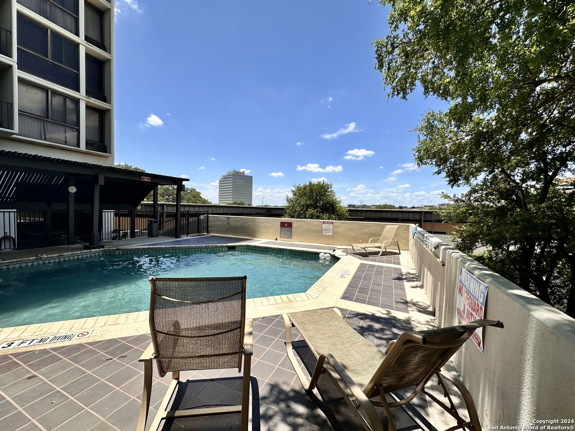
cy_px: 216
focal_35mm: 14
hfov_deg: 102.1
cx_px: 288
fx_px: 233
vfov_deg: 85.7
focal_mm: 2.22
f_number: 2.2
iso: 50
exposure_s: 1/2618
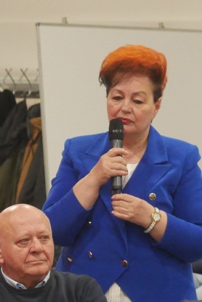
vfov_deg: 6.0
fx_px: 2899
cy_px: 277
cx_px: -264
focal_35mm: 345
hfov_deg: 3.9
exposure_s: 1/125
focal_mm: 48
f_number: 3.4
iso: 1600
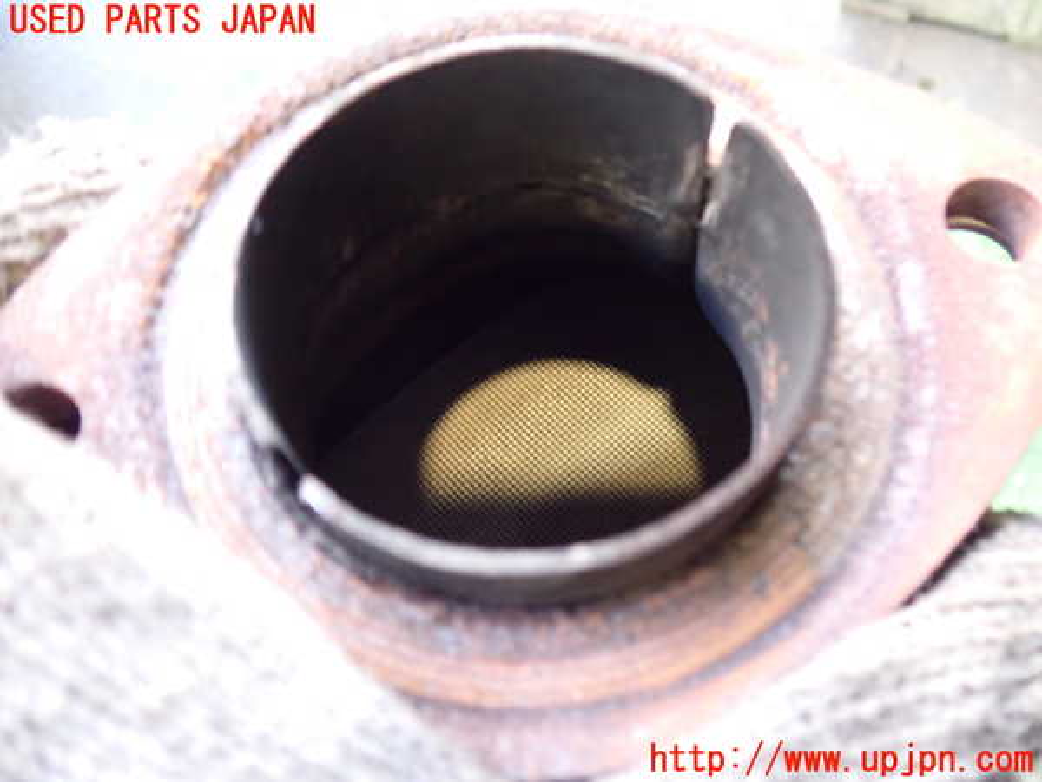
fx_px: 903
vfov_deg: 46.8
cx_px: 521
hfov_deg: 60.0
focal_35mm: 30
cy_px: 391
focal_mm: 5.4
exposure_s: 1/30
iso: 800
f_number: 2.3
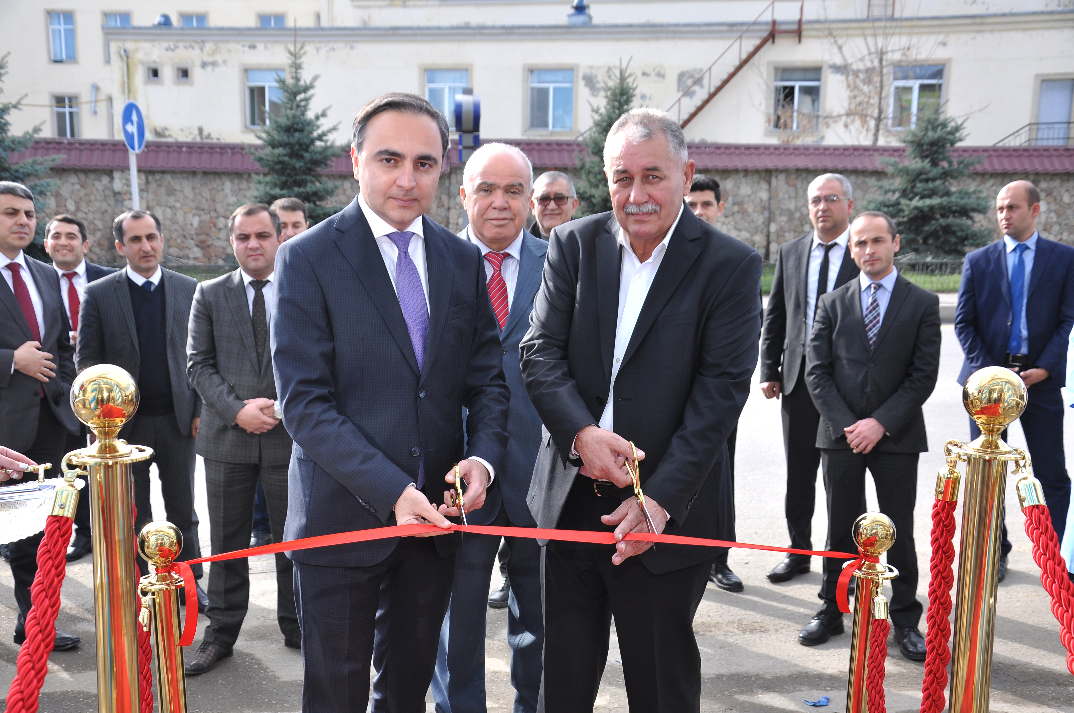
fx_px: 1341
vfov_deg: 29.8
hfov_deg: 43.7
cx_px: 537
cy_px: 356
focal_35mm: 45
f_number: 7.1
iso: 200
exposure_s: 1/200
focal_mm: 30
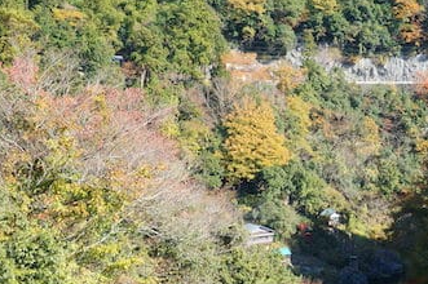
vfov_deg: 23.3
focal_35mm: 58
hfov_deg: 33.3
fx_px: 689
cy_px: 121
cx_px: 354
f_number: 9
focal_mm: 16
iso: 100
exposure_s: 1/80
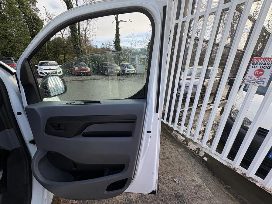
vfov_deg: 85.7
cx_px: 136
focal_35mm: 14
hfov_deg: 102.1
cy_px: 102
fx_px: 110
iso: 40
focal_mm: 2.22
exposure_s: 1/313
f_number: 2.2
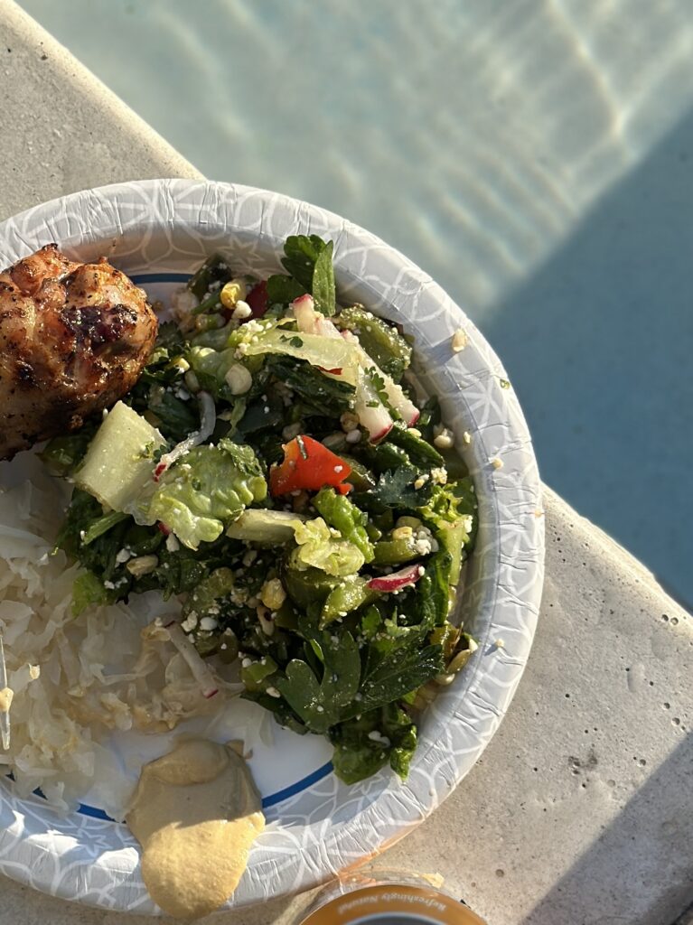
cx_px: 346
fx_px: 1282
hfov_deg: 30.2
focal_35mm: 48
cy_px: 462
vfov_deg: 39.7
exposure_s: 1/1565
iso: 80
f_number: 1.78
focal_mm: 6.86
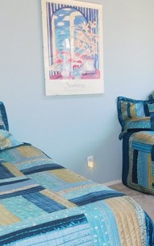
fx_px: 343
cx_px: 209
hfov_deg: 22.3
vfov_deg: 39.6
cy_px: 128
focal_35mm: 51
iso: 140
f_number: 3
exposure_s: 1/30
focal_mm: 4
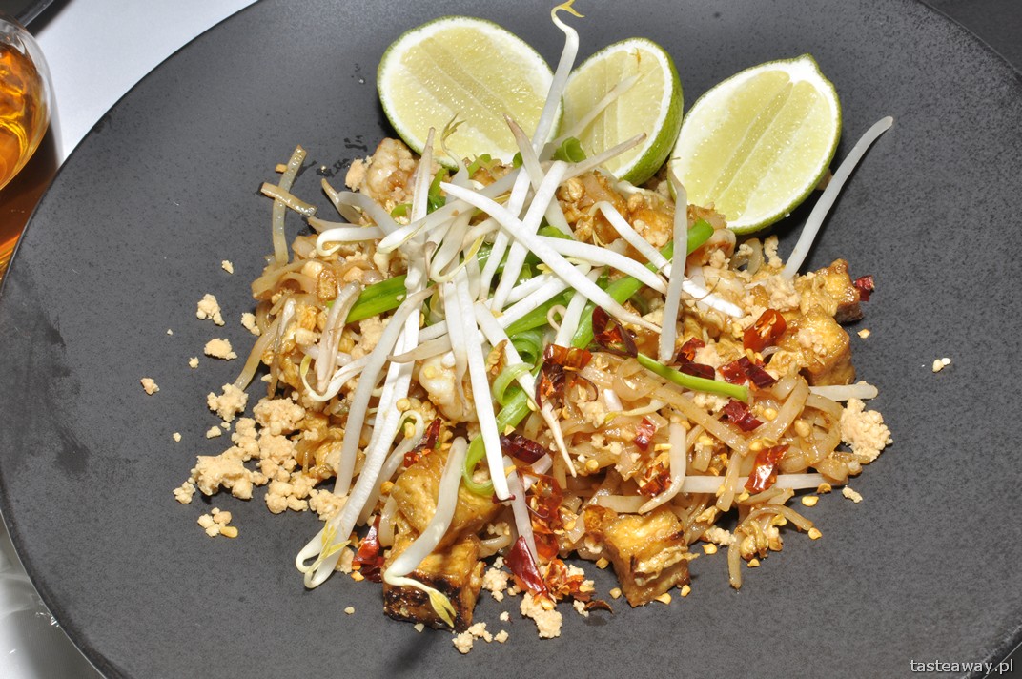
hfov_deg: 37.9
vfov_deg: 25.7
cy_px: 340
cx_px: 511
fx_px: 1489
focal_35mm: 52
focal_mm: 35
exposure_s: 1/60
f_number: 20
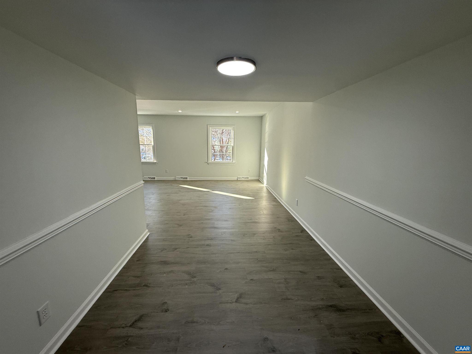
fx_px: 191
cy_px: 177
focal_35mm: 14
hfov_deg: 102.1
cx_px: 236
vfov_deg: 85.7
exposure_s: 1/120
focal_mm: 2.22
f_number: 2.2
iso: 80
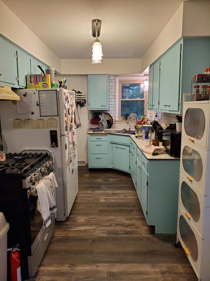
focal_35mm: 26
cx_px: 105
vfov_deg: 67.3
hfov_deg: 53.1
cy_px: 140
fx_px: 210
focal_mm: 4.3
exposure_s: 1/60
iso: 200
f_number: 2.4
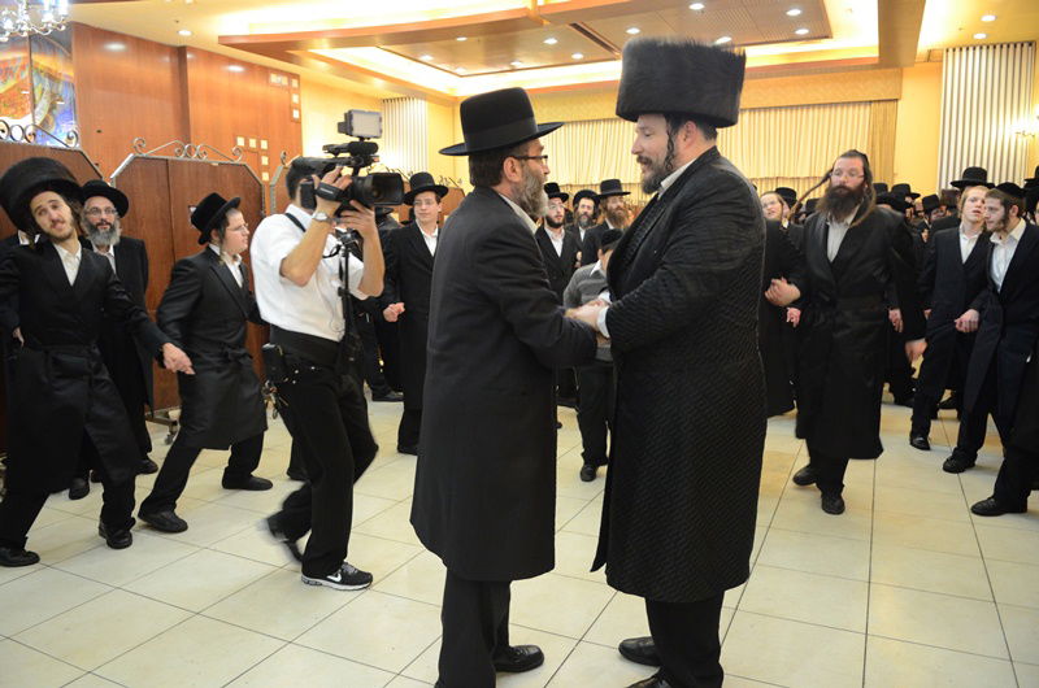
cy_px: 344
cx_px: 520
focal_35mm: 26
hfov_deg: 70.5
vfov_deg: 50.2
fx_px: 734
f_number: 2.8
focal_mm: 17
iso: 2000
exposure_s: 1/80
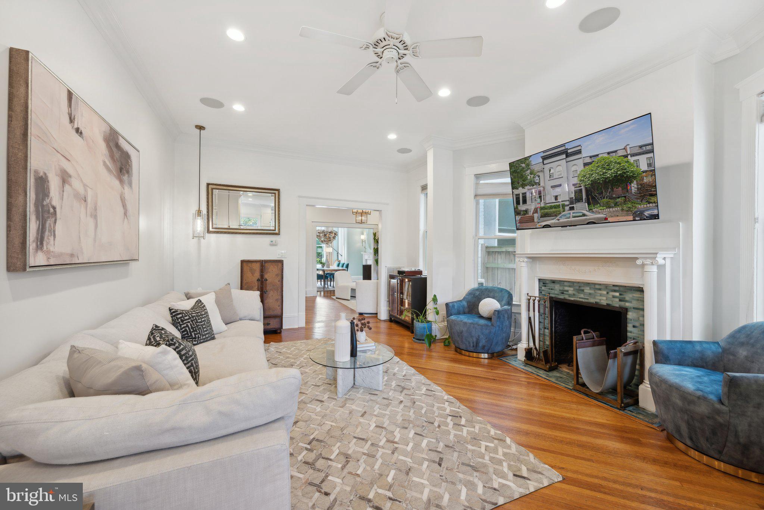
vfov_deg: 81.2
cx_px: 382
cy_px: 255
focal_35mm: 14
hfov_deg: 104.3
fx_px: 297
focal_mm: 14
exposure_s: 1/5
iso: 100
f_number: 7.1
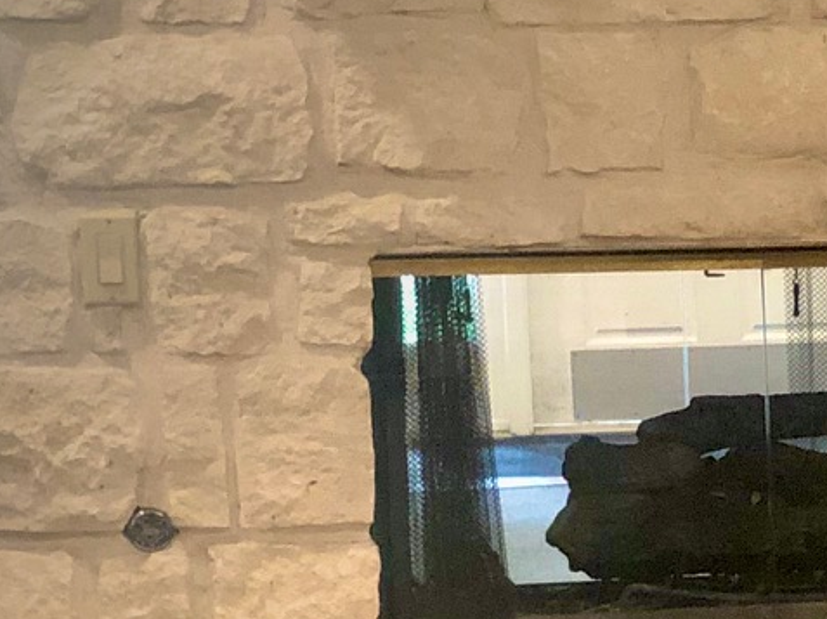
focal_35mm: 220
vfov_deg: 6.7
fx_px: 5252
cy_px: 841
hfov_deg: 8.5
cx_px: 1682
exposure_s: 1/24
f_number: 2.4
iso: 125
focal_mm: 6
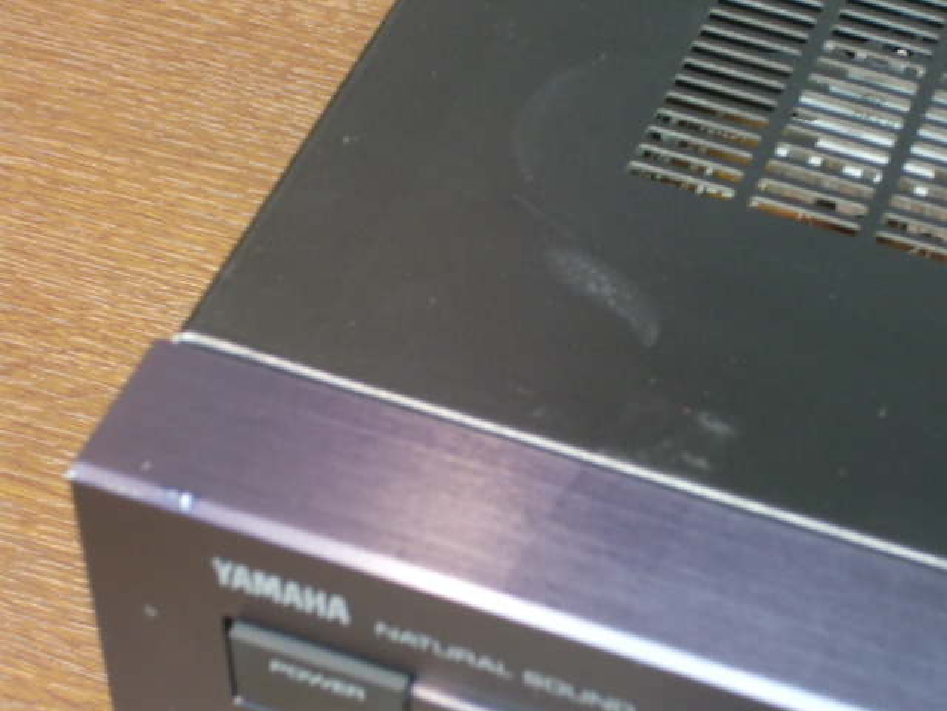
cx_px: 474
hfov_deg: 21.1
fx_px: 2544
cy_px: 356
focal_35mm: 93
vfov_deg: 15.9
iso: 200
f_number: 5.2
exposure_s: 1/2
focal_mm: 16.5
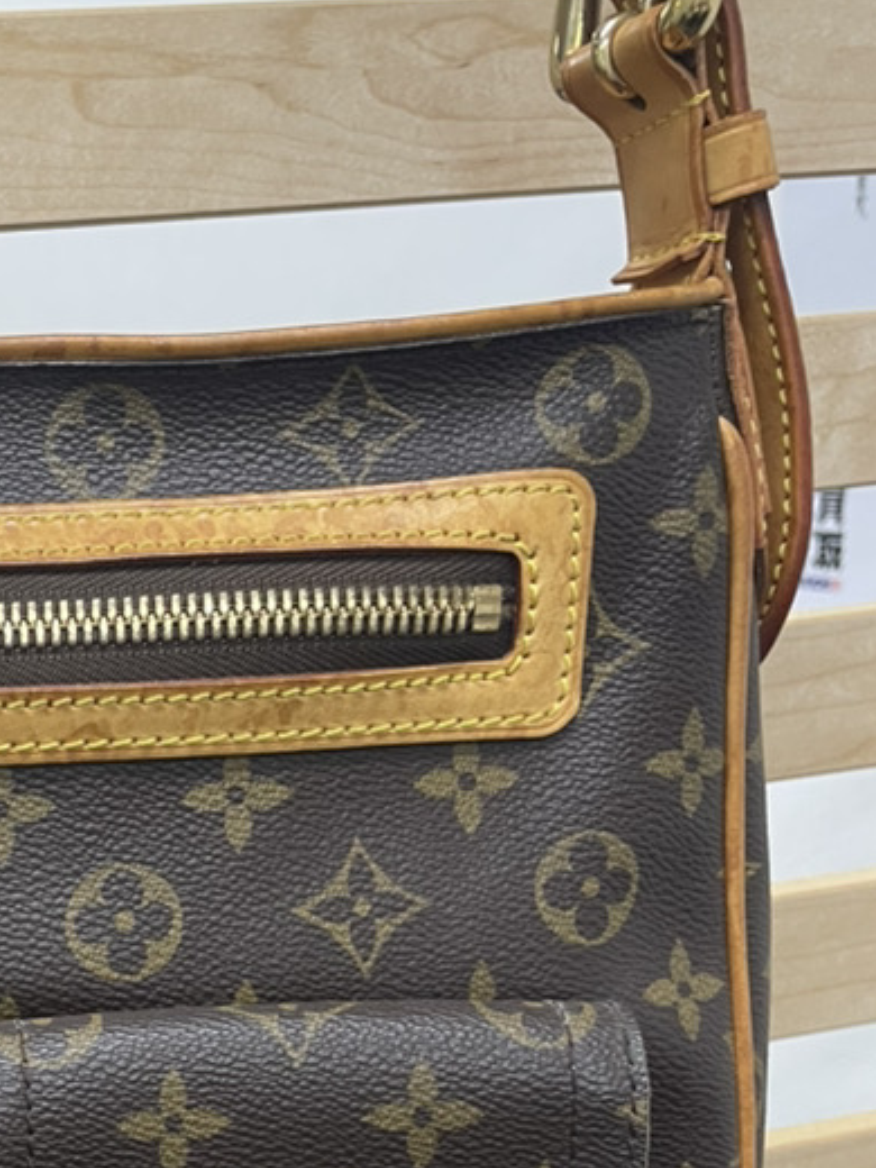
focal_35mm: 60
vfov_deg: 30.6
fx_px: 2024
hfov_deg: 22.8
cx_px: -115
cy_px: 1069
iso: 80
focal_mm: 4.2
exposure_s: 1/50
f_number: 1.6
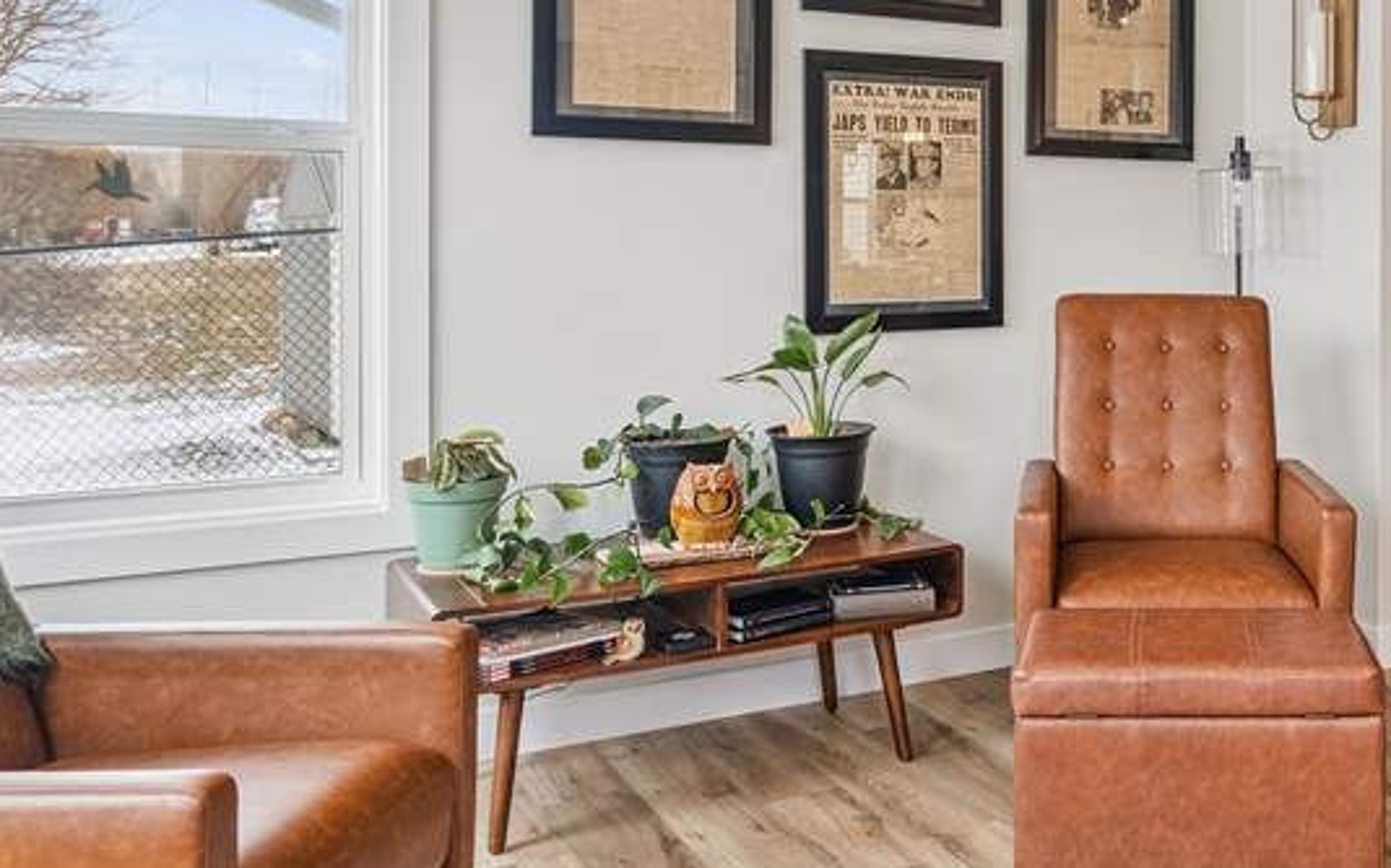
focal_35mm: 39
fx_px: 1478
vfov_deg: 32.1
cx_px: 1180
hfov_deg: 46.7
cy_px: 214
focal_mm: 16
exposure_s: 1/10
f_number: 10
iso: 400
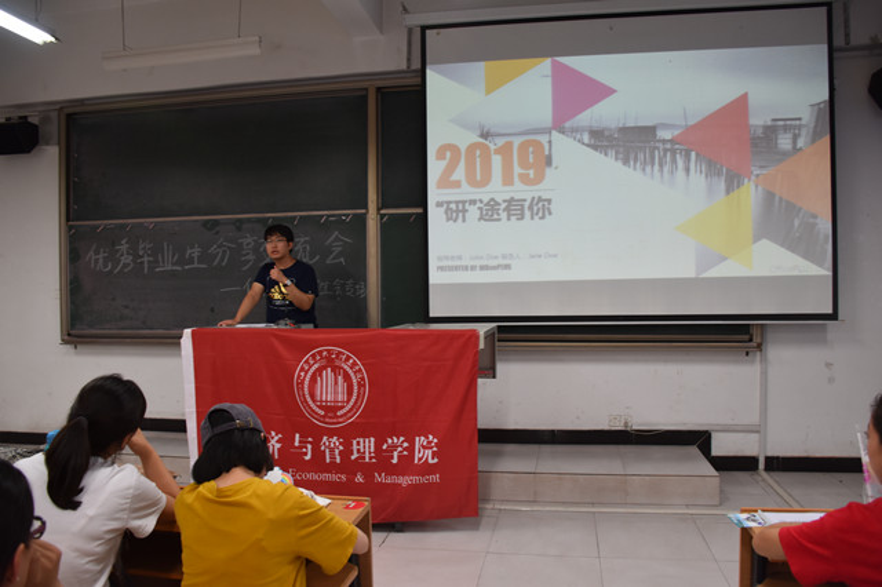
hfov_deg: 67.4
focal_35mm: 27
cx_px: 441
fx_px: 661
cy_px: 294
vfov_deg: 47.9
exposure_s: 1/60
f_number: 4
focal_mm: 18
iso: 560
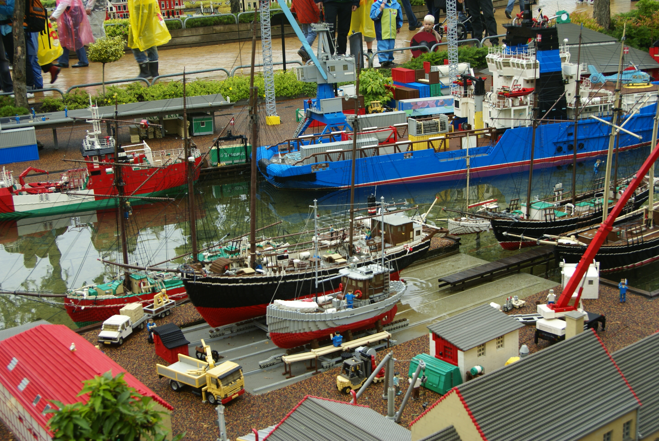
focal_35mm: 45
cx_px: 330
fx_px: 824
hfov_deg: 43.6
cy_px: 220
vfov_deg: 29.9
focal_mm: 30
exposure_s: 1/80
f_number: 5.6
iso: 100
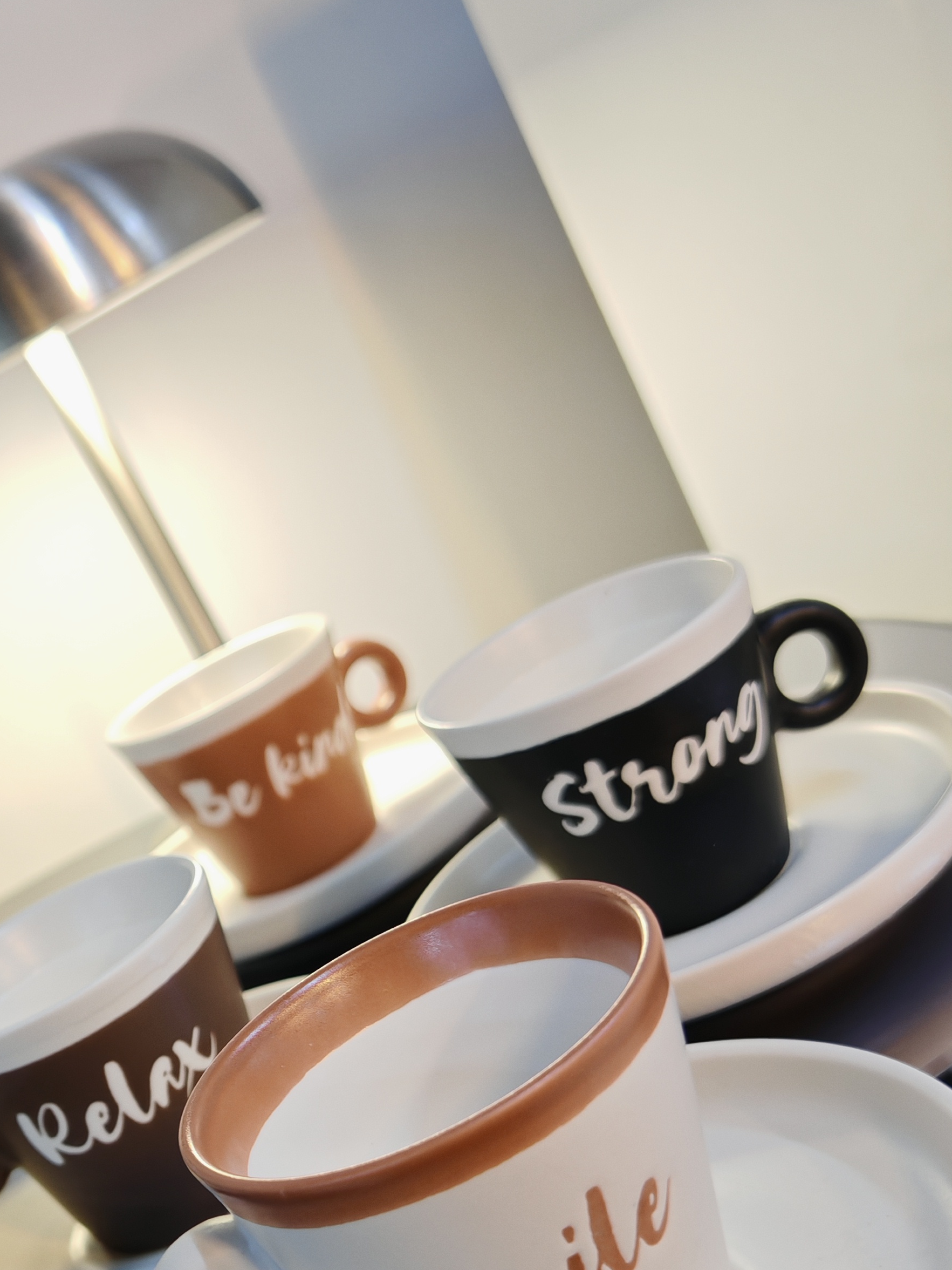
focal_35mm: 47
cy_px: 902
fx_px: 1723
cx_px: 150
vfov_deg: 39.7
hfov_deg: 29.9
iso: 200
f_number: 1.9
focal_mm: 6.67
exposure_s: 1/50
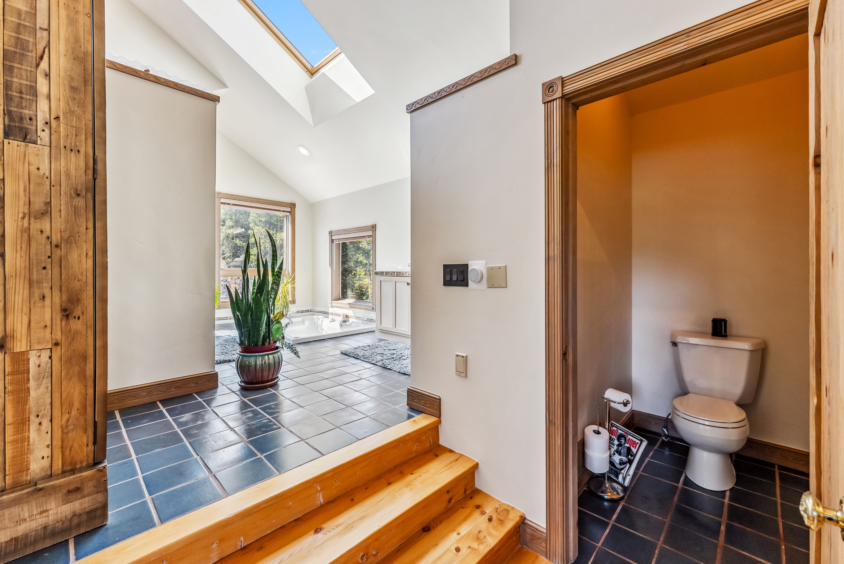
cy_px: 282
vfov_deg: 81.3
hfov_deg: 104.2
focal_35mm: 14
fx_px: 328
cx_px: 422
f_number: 7.1
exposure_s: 1/60
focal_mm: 14
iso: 640
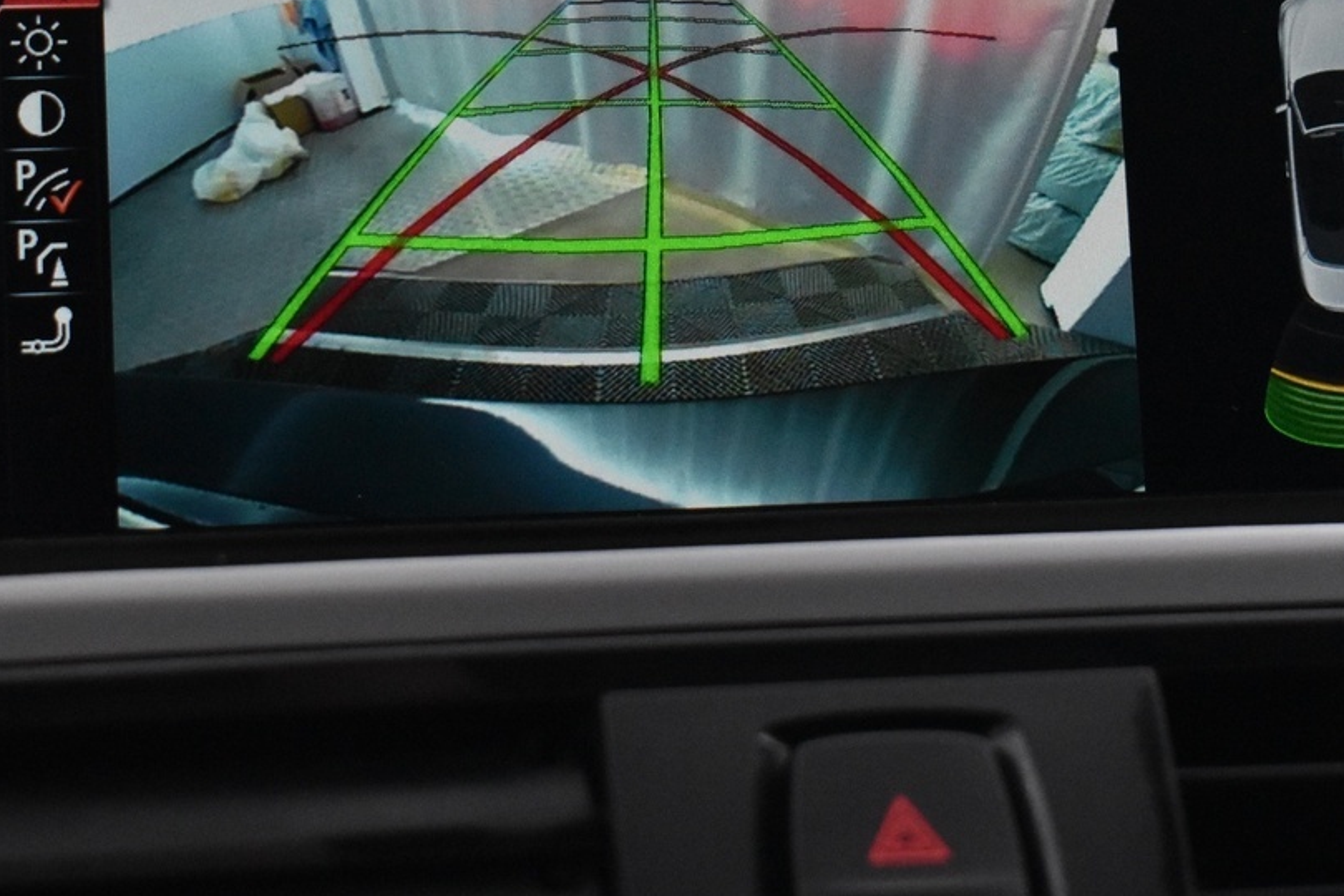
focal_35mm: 120
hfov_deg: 17.1
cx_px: 662
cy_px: 110
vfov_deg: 11.4
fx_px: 4480
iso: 3200
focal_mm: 40
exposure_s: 1/50
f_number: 5
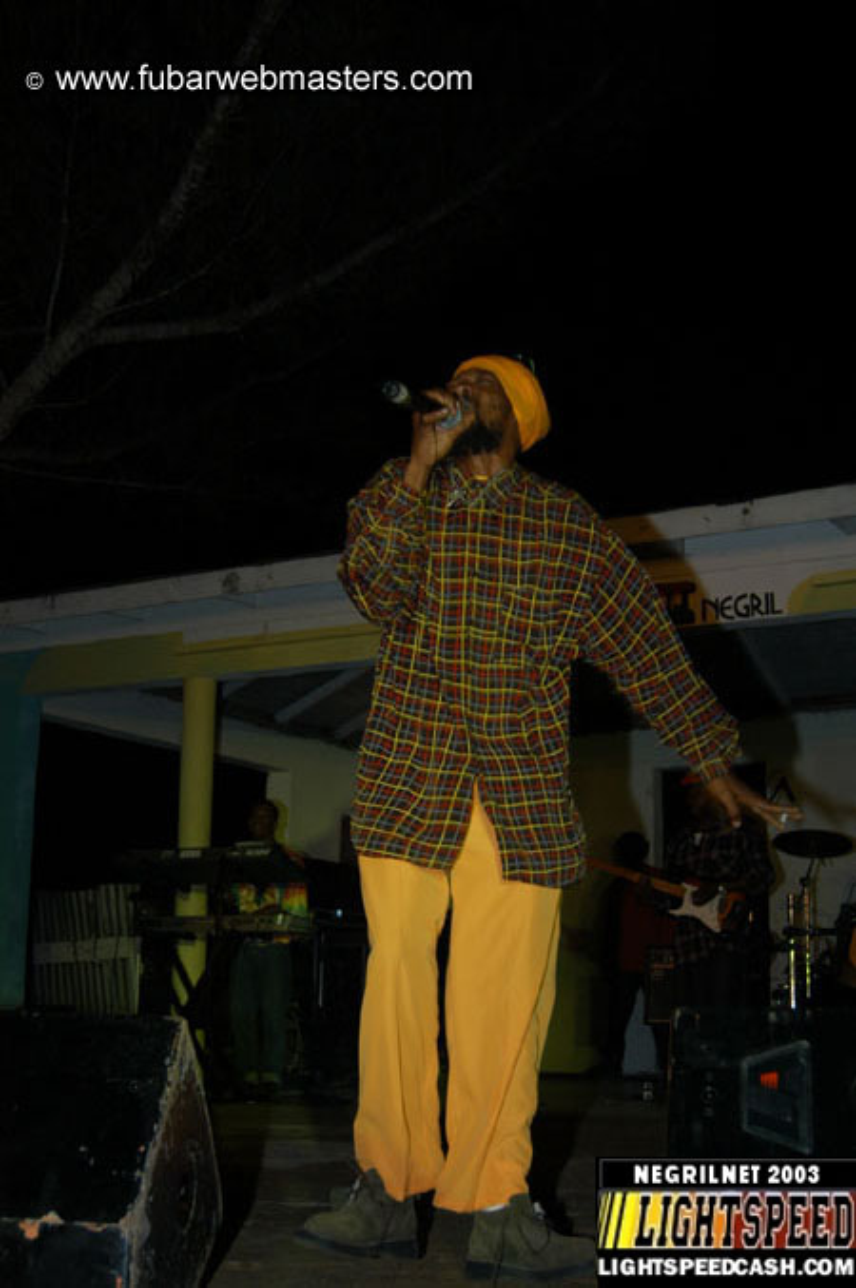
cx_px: 428
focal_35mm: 45
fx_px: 1608
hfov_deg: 29.8
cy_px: 644
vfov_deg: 43.6
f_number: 5
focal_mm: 30
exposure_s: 1/60
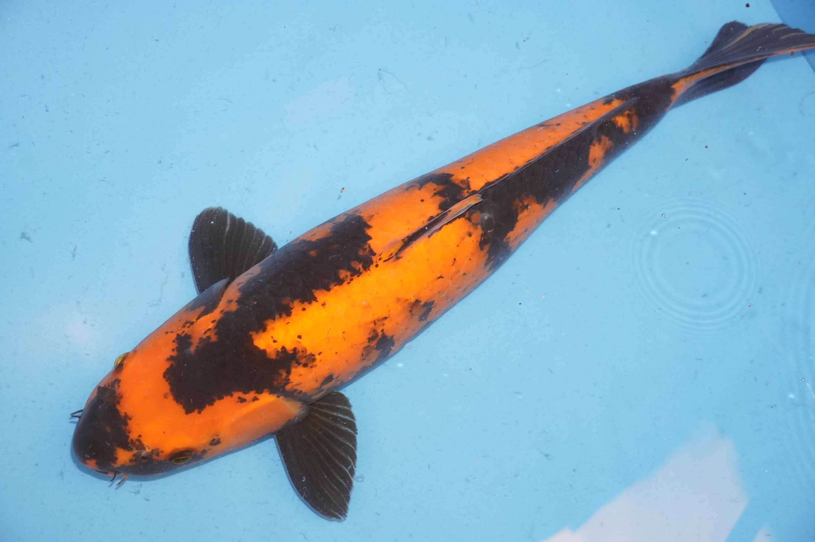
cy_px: 271
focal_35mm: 57
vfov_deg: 23.7
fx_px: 1289
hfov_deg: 35.1
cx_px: 408
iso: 2000
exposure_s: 1/160
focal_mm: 38
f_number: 4.5
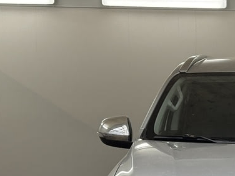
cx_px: 273
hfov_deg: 16.5
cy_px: 203
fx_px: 781
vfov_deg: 12.6
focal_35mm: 115
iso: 64
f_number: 1.78
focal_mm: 6.76
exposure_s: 1/402
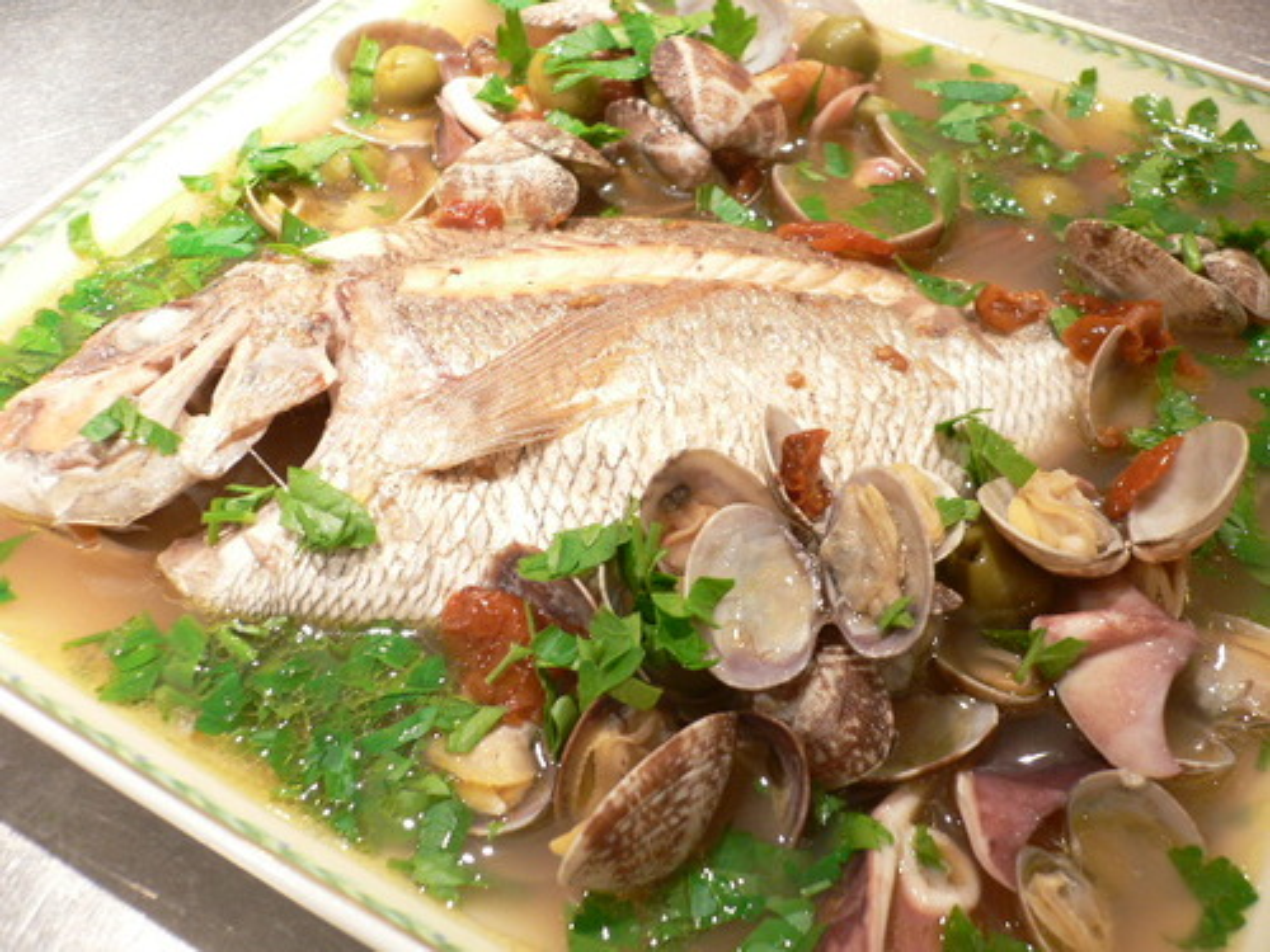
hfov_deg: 52.6
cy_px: 476
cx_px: 635
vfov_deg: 40.7
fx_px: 1284
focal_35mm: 35
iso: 100
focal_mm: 5.8
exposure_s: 1/15
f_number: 2.8
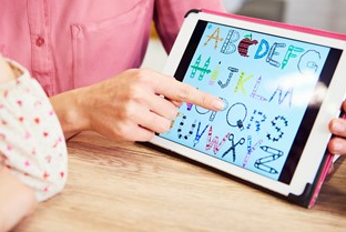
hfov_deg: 28.0
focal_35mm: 72
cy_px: 59
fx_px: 693
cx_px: 165
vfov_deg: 18.9
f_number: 2.8
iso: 200
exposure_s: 1/125
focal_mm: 45
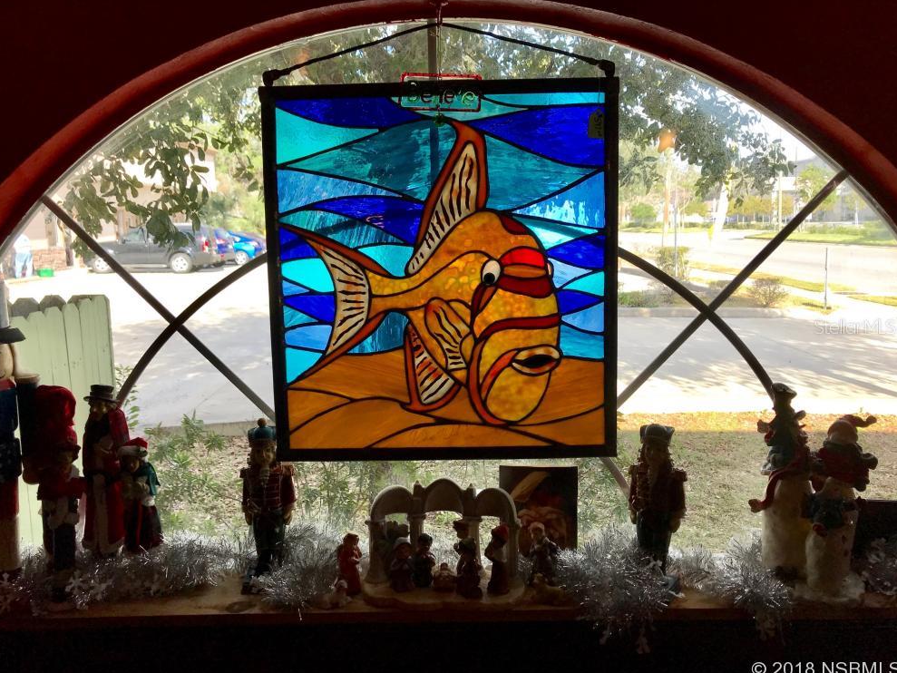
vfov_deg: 48.2
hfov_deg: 61.6
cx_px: 435
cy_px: 327
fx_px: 752
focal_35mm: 29
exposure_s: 1/467
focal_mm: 3.99
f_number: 1.8
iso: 20
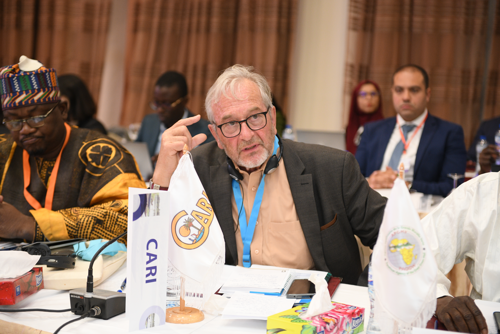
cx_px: 250
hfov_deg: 28.8
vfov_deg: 19.5
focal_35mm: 70
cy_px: 167
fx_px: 972
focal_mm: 70
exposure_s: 1/125
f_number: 3.2
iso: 1600
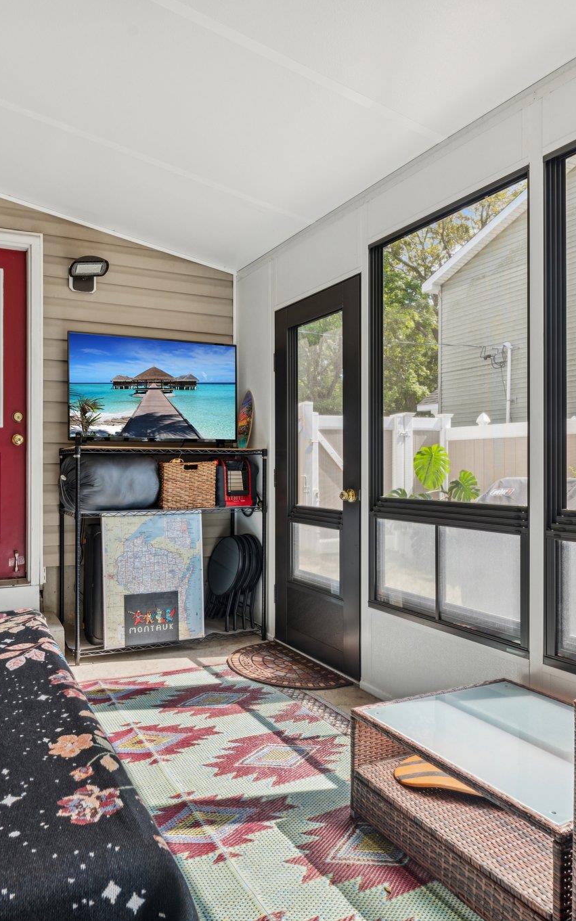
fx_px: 577
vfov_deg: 77.1
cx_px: 186
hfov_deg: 51.9
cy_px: 460
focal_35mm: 23
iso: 125
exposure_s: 1/40
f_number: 9
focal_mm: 15
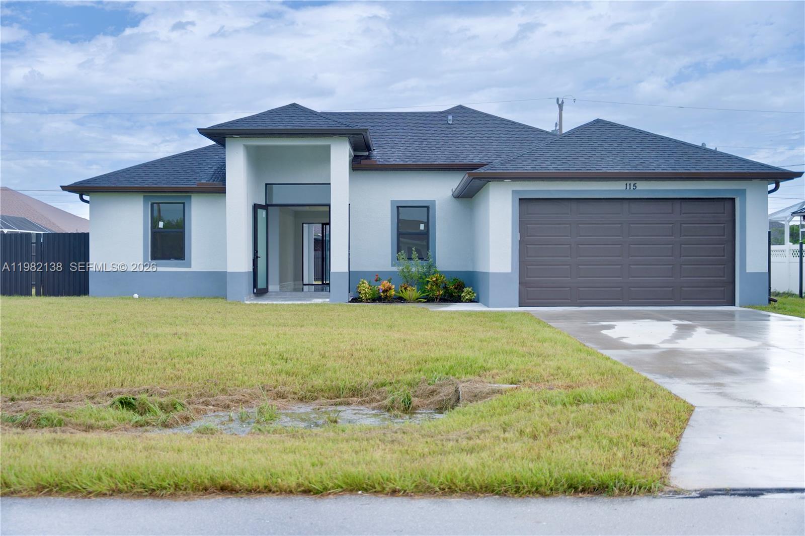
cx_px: 402
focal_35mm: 38
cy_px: 268
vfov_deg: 35.3
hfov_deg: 51.1
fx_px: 843
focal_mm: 37.7
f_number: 2.8
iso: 125
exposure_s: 1/160
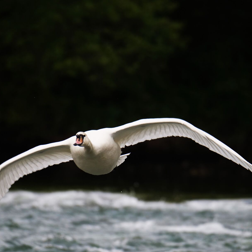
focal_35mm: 1386
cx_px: 129
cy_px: 148
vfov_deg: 1.3
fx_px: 11415
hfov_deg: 1.3
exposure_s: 1/640
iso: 320
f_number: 6.3
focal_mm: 400
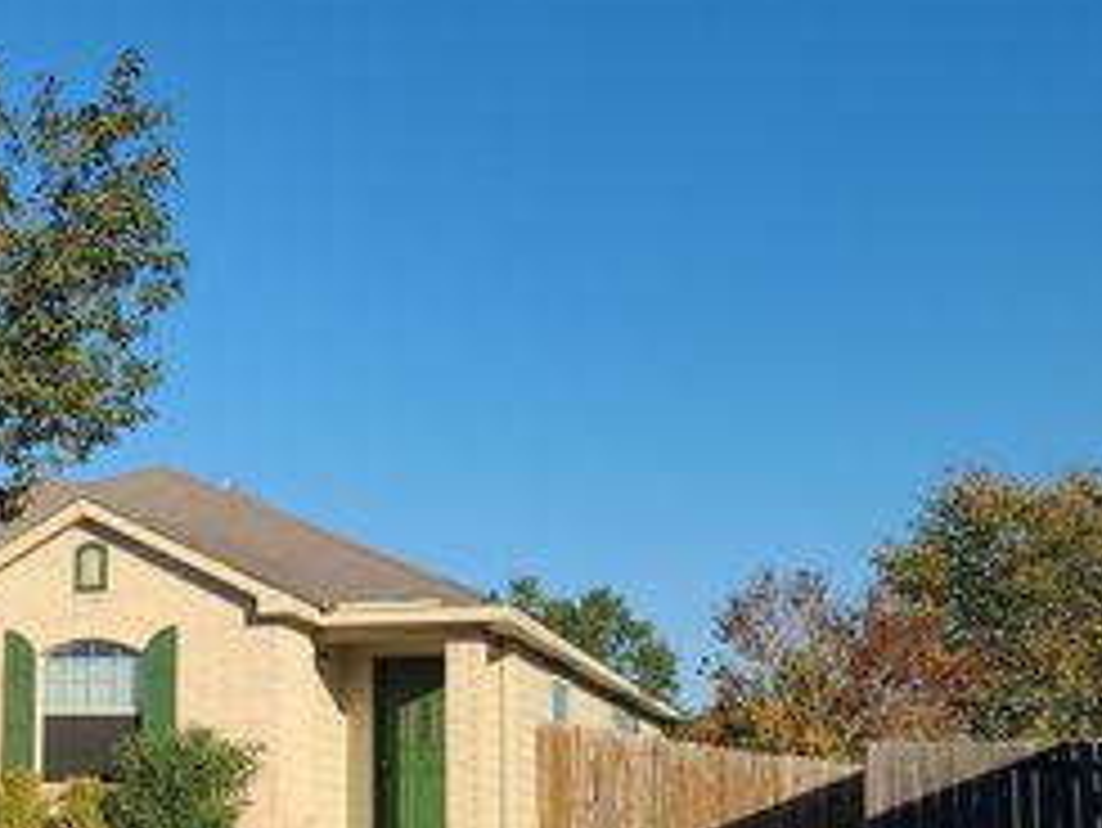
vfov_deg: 27.3
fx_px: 1688
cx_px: 18
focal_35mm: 53
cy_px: 596
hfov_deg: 33.3
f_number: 1.8
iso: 40
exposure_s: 1/2463
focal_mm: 5.4
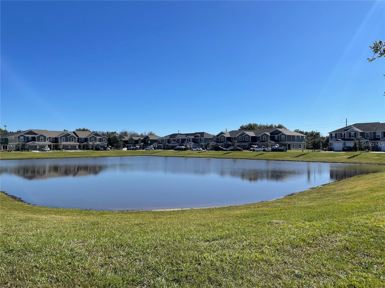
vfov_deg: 53.1
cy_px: 144
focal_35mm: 26
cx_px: 192
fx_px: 289
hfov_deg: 67.3
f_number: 1.6
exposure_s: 1/4831
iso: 32
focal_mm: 4.2
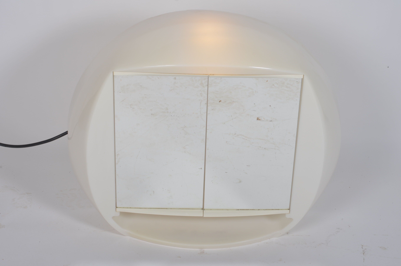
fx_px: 834
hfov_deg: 27.0
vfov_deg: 18.1
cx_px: 200
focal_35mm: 75
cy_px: 133
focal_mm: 50
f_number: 11
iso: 100
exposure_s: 1/125
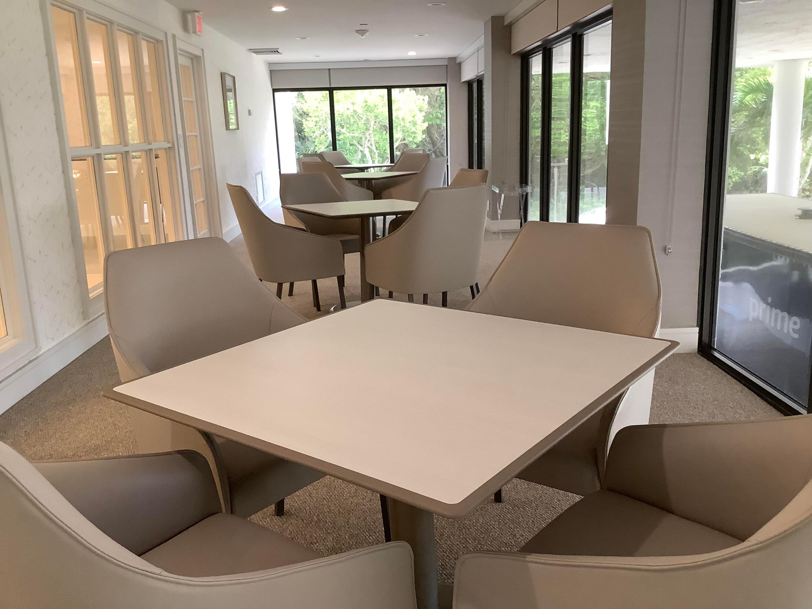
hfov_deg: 58.4
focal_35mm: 31
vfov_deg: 45.4
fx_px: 727
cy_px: 304
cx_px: 406
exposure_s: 1/60
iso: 160
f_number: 2.4
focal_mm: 3.3
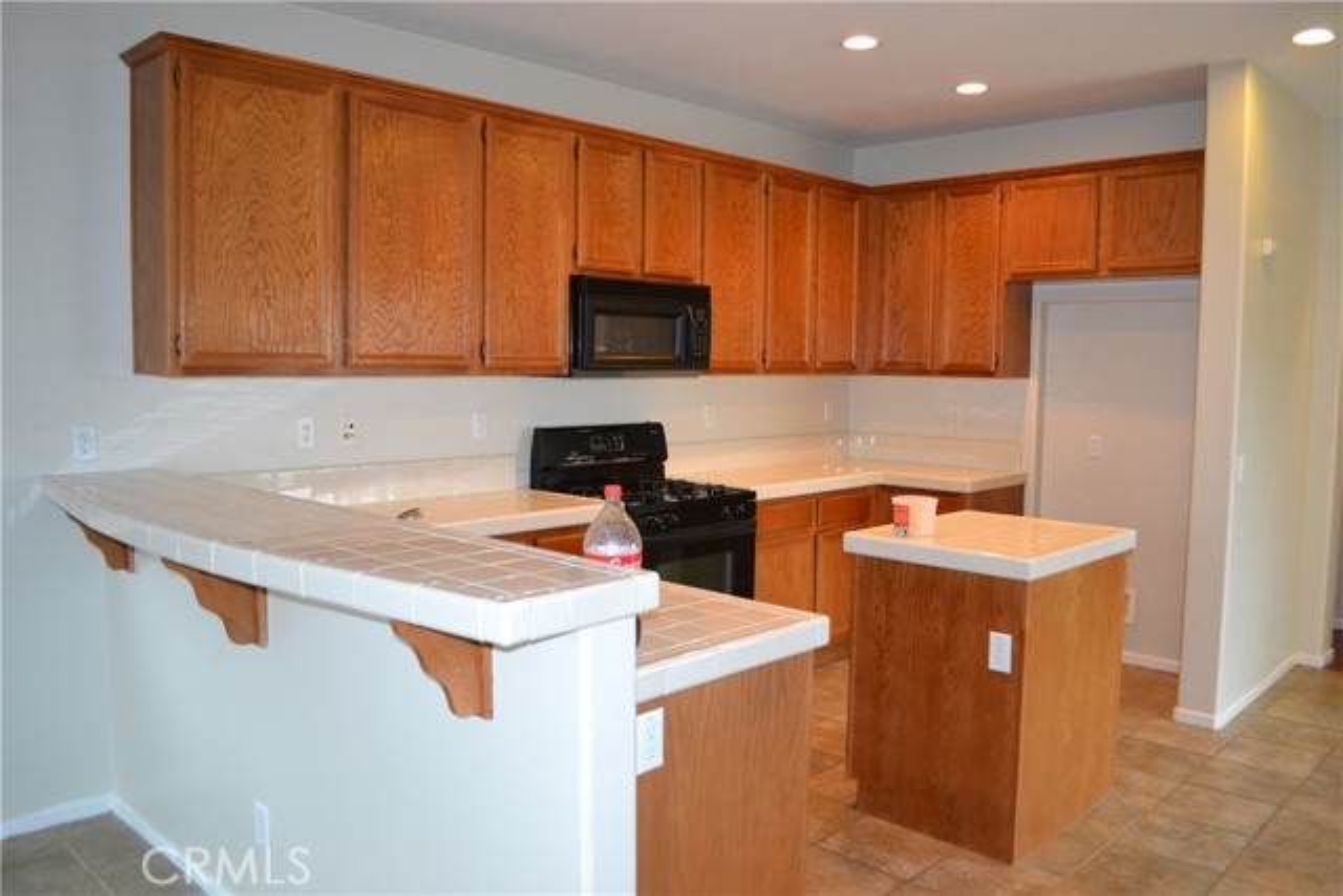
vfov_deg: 48.0
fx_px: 1007
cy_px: 448
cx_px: 672
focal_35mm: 27
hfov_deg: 67.4
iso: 1000
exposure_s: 1/60
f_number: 3.5
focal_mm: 18
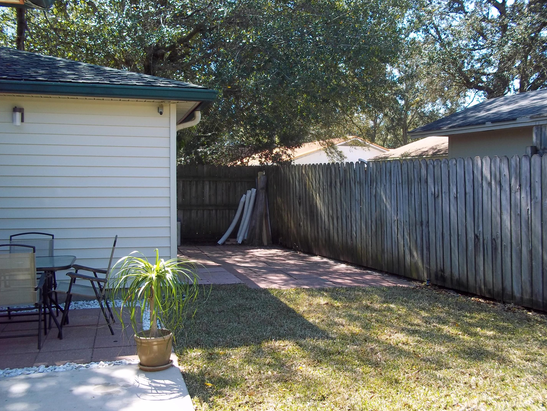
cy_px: 196
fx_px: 601
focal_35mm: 38
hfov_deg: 49.0
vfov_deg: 37.7
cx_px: 276
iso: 80
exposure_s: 1/200
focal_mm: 6.5
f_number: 3.1
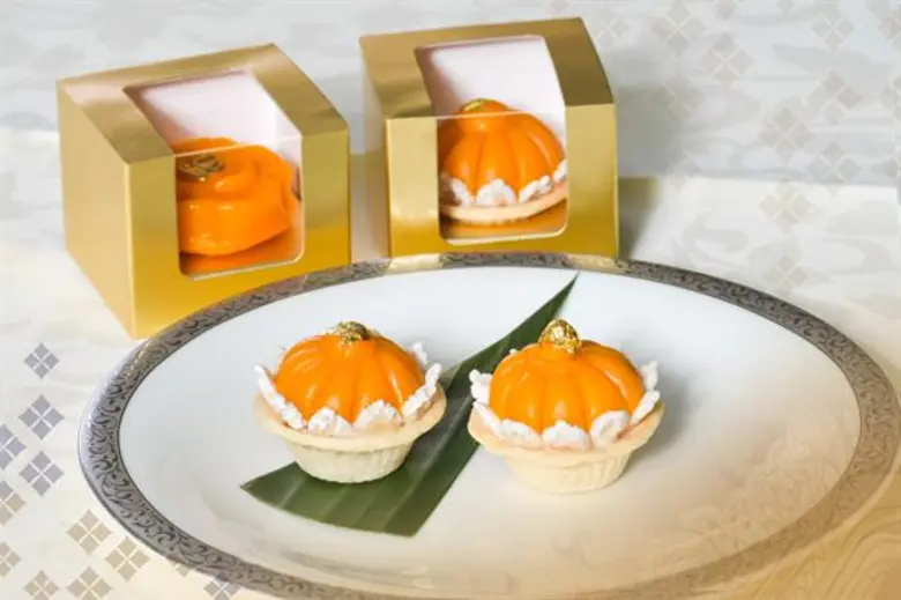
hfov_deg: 13.0
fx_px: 3939
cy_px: 300
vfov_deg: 8.7
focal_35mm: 158
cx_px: 450
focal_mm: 105
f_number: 16
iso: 200
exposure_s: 1/50
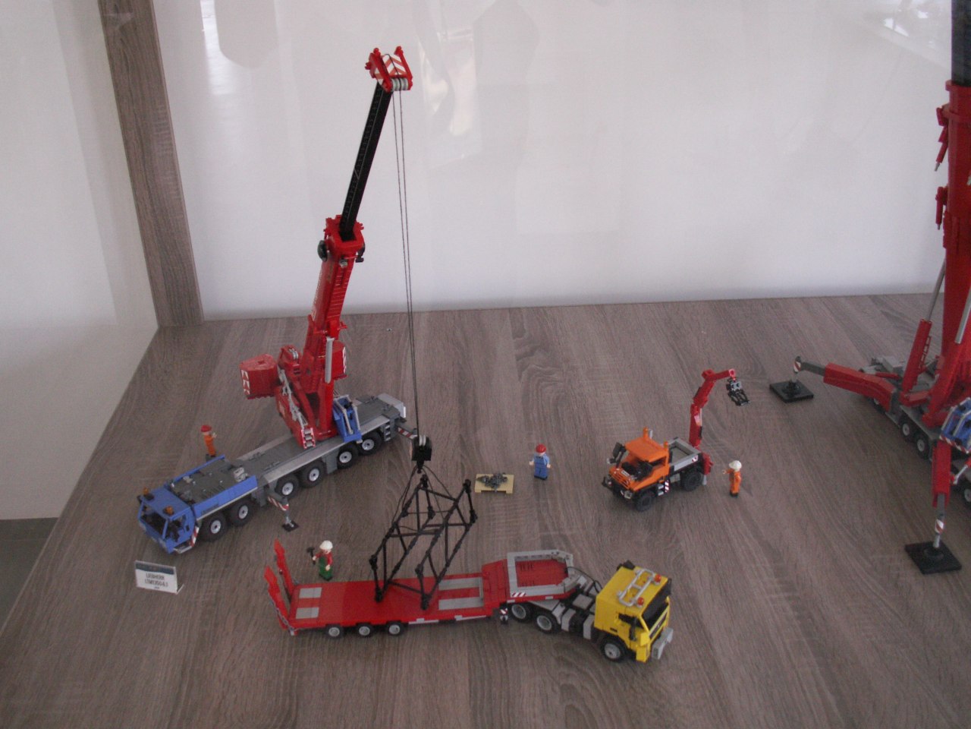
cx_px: 486
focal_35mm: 35
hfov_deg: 52.6
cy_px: 364
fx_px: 982
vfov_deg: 40.7
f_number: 2.8
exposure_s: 1/50
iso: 160
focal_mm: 5.86
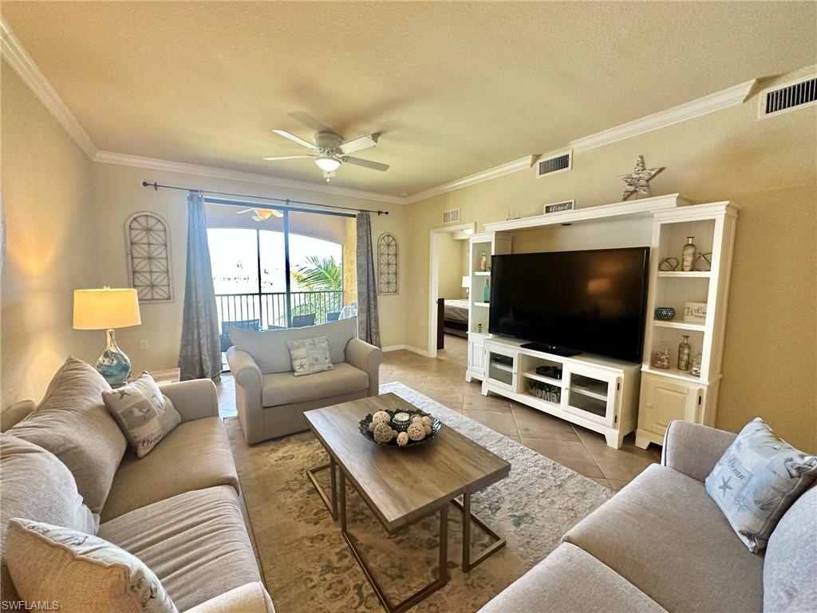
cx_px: 408
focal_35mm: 14
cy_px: 306
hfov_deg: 102.1
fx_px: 330
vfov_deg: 85.7
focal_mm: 2.22
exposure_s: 1/120
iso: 320
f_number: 2.2
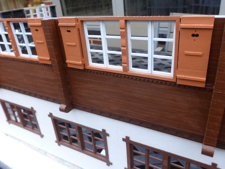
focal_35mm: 27
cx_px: 120
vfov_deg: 51.3
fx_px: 175
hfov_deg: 65.3
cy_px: 78
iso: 200
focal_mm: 4.3
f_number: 3.3
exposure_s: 1/60
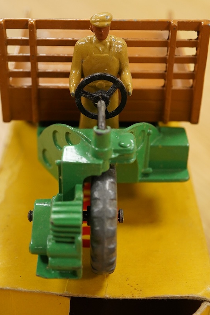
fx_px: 551
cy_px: 119
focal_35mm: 63
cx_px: 95
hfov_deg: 21.6
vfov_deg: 31.8
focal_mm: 30
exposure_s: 1/160
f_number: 9
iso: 2500
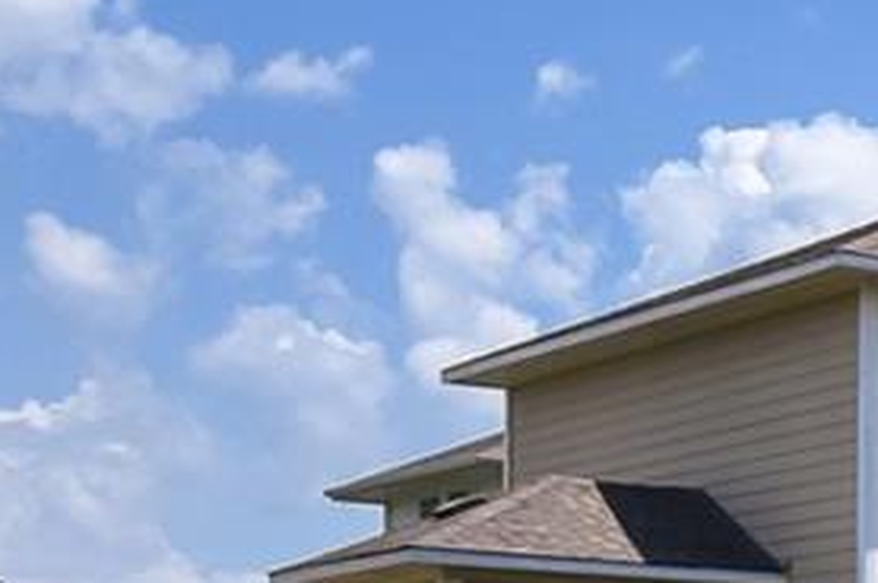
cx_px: 1895
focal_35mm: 111
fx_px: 2704
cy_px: 784
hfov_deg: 14.4
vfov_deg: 11.9
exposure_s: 1/160
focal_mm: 10
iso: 200
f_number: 8
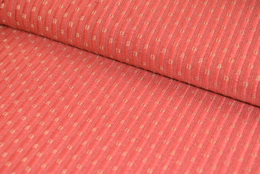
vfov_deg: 16.6
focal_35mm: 82
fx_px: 596
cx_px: 130
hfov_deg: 24.6
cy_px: 87
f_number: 8
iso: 1400
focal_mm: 55
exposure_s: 1/200
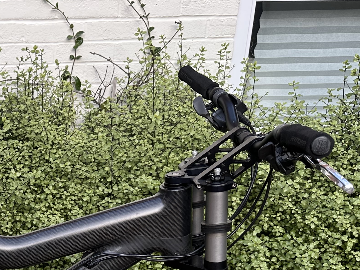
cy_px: 285
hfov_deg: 28.6
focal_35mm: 61
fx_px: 634
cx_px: -39
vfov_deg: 22.9
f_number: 1.78
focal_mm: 6.86
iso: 80
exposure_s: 1/393
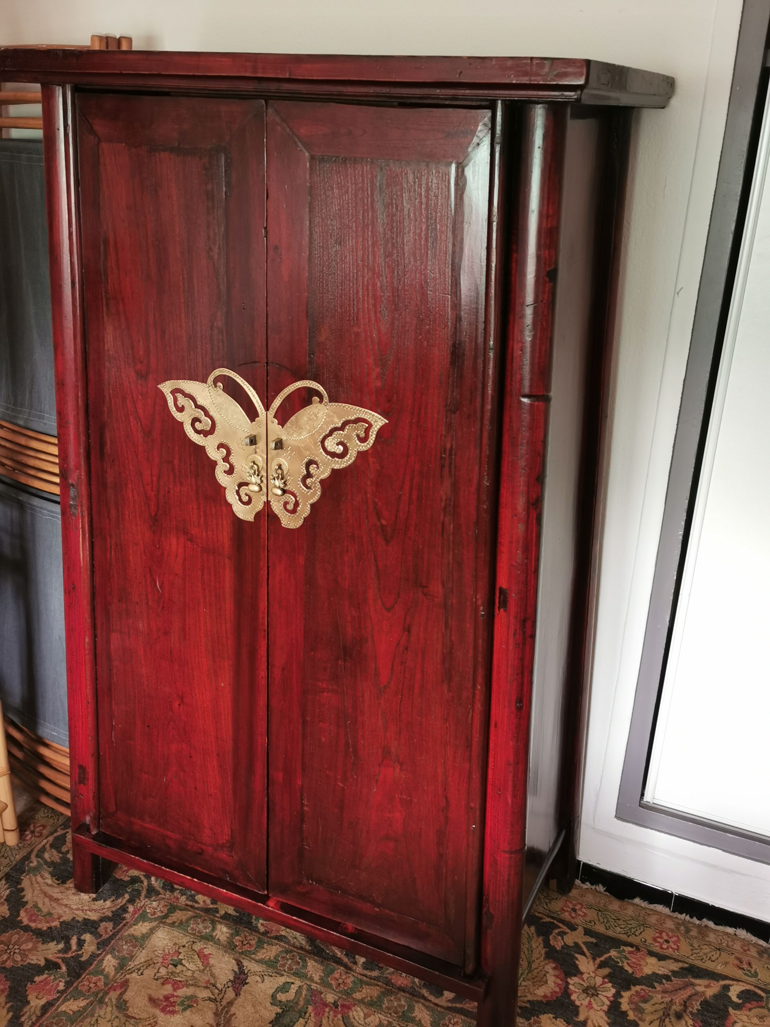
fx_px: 979
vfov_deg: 55.4
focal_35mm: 33
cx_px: 385
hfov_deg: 42.9
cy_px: 514
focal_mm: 5.56
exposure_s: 1/50
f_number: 1.6
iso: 160
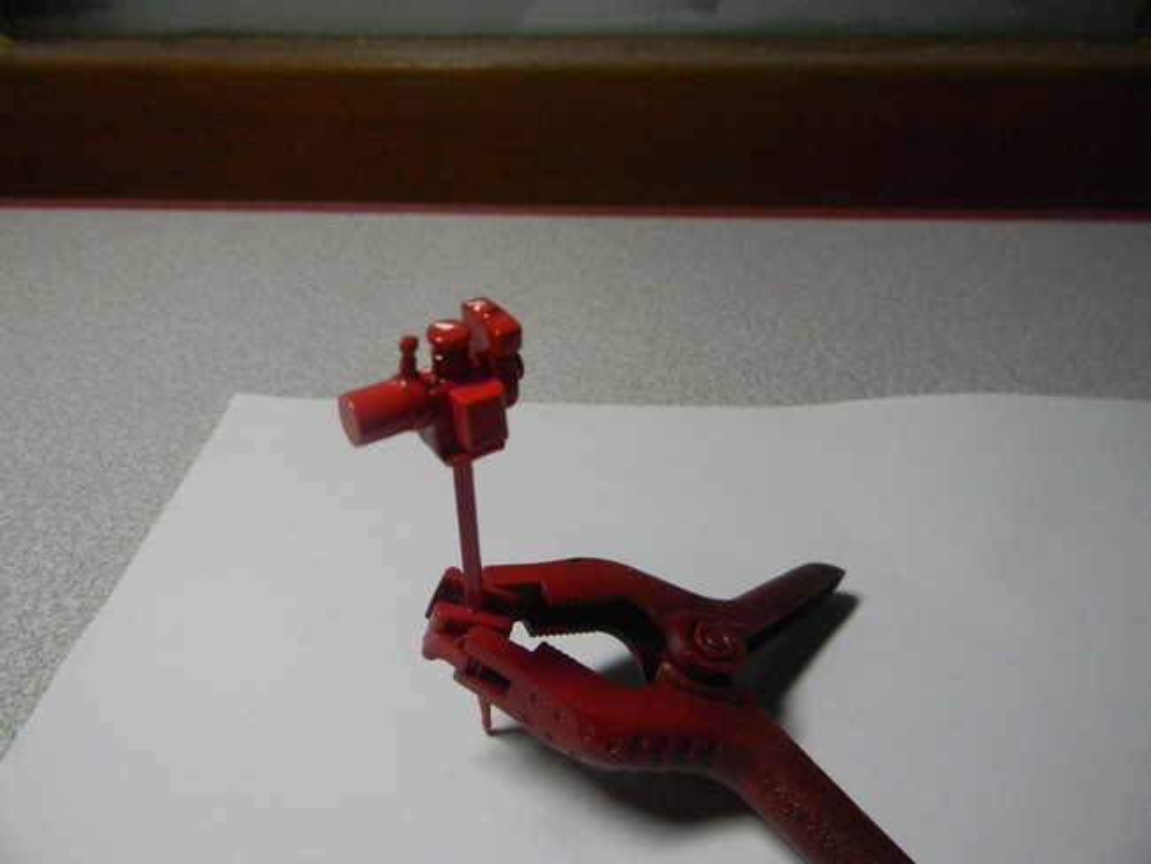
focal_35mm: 28
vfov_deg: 49.8
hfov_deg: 63.4
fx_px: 931
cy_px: 432
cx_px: 576
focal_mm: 5
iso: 400
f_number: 3.5
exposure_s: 1/130
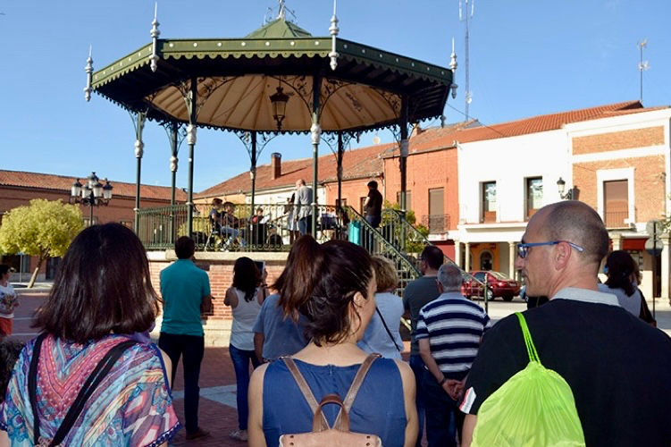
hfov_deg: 62.0
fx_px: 559
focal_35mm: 30
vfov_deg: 43.6
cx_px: 336
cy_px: 224
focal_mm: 20
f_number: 6.3
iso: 100
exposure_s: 1/200
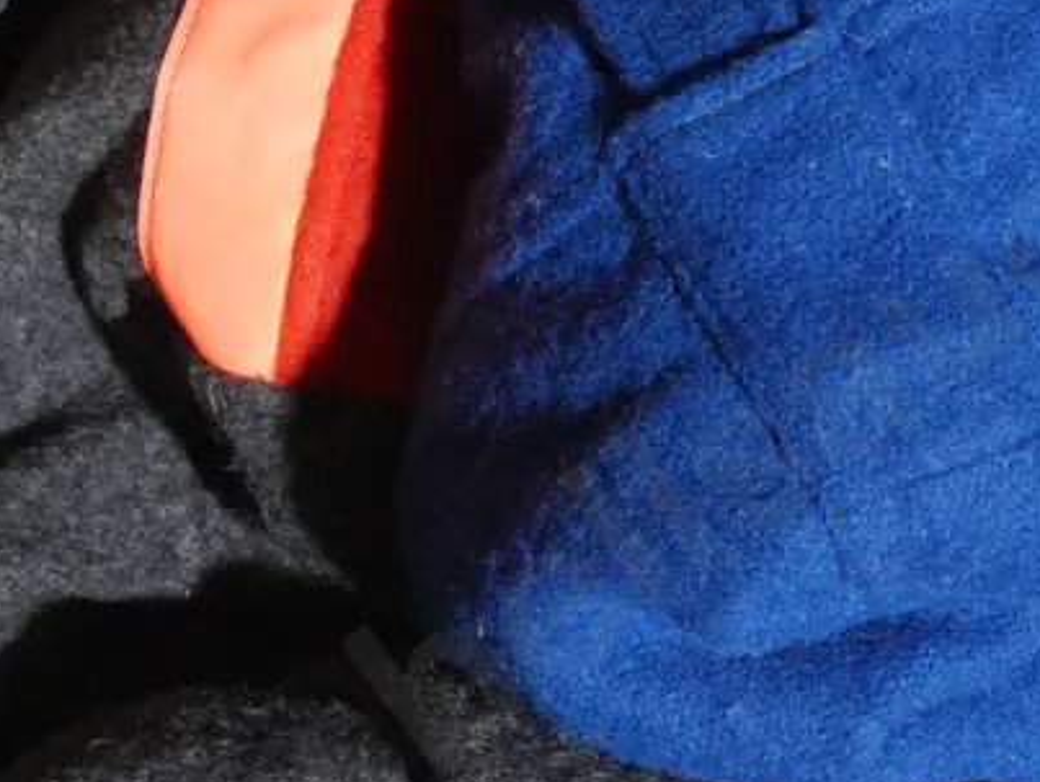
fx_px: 3819
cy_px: 303
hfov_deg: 15.3
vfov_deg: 11.7
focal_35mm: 127
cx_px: 970
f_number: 5.3
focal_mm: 25
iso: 2000
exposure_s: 1/60
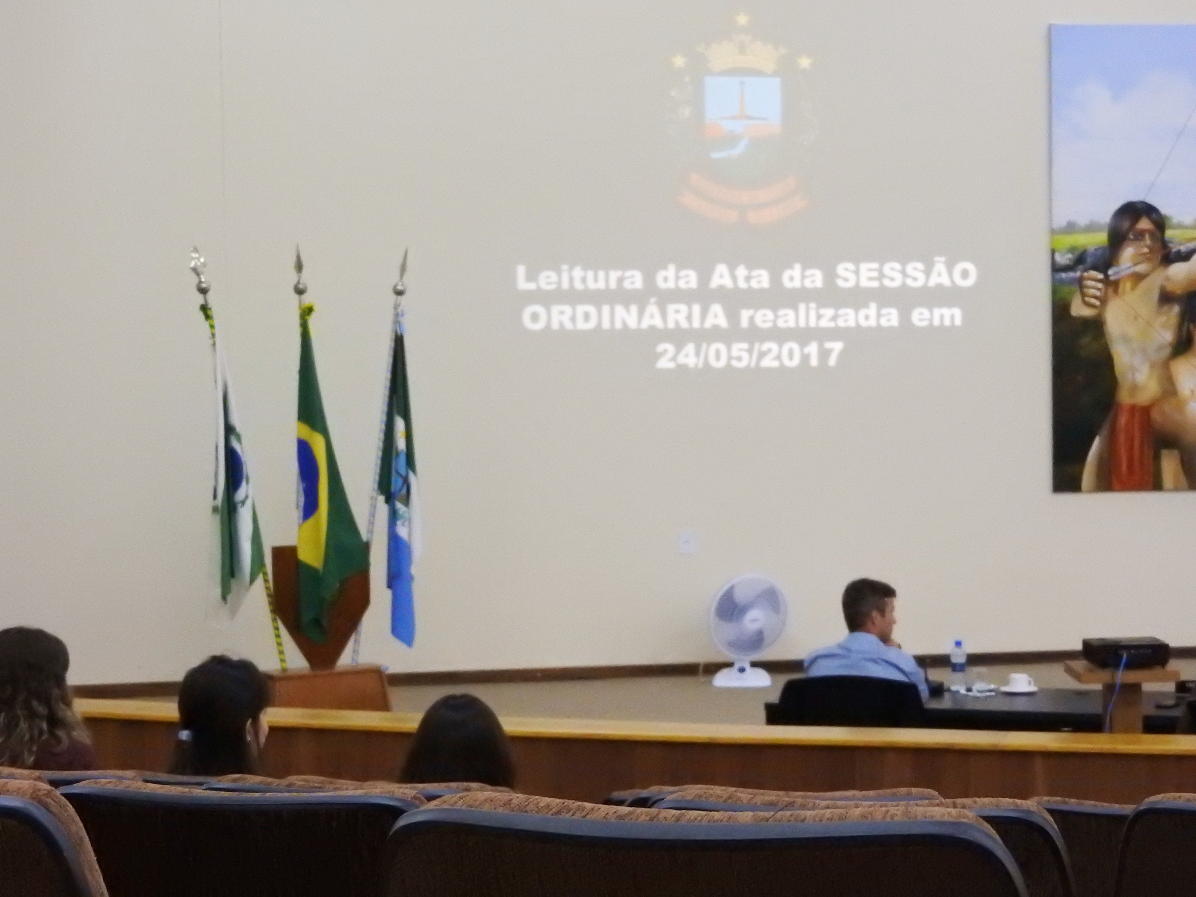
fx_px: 3628
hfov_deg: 18.7
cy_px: 448
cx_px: 598
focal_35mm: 105
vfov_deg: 14.1
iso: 1600
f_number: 4.8
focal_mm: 18.8
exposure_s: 1/60
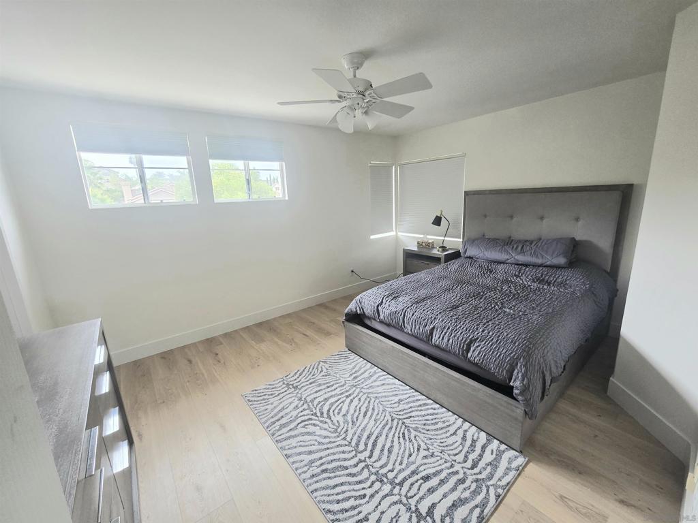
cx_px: 349
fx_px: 262
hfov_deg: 106.2
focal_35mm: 13
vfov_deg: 89.9
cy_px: 262
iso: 50
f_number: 2.2
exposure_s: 1/60.2
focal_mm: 2.2
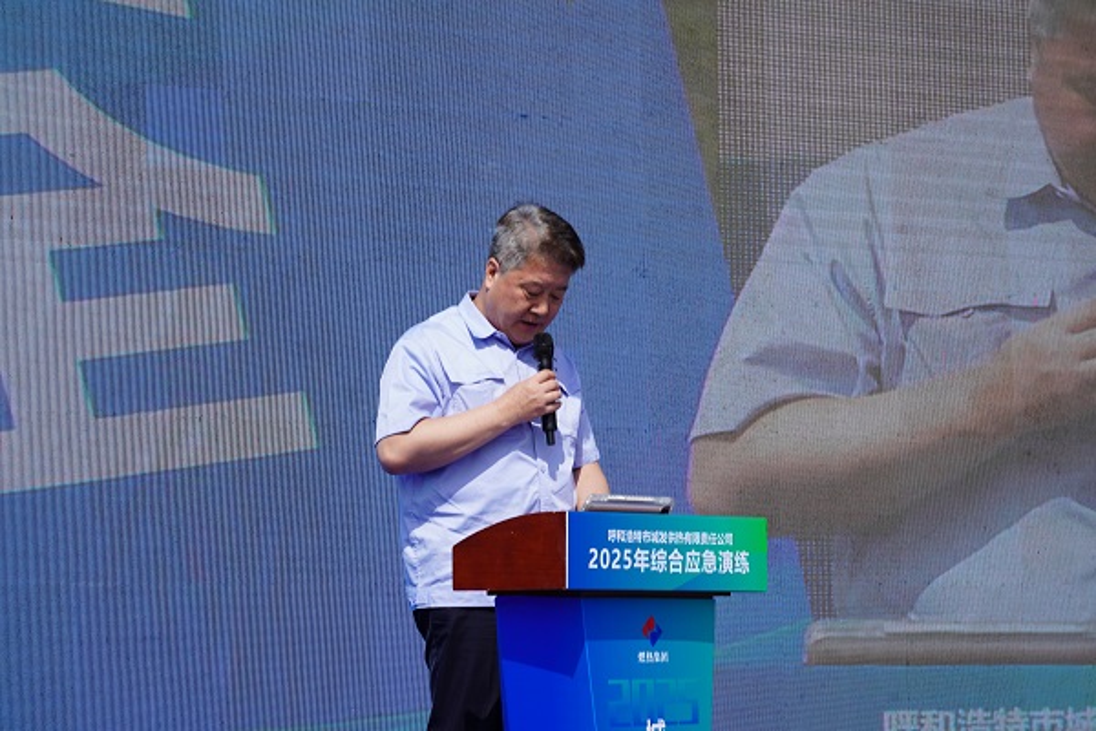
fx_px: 3196
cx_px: 548
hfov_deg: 19.5
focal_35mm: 105
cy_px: 366
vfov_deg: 13.0
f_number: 9
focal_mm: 105
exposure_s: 1/250
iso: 100
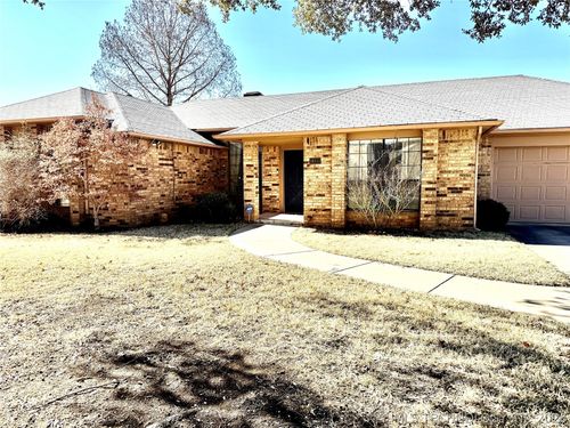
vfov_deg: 56.8
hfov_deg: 71.6
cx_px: 285
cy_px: 214
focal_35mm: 24
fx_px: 395
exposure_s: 1/3096
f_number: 1.78
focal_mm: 6.76
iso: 80
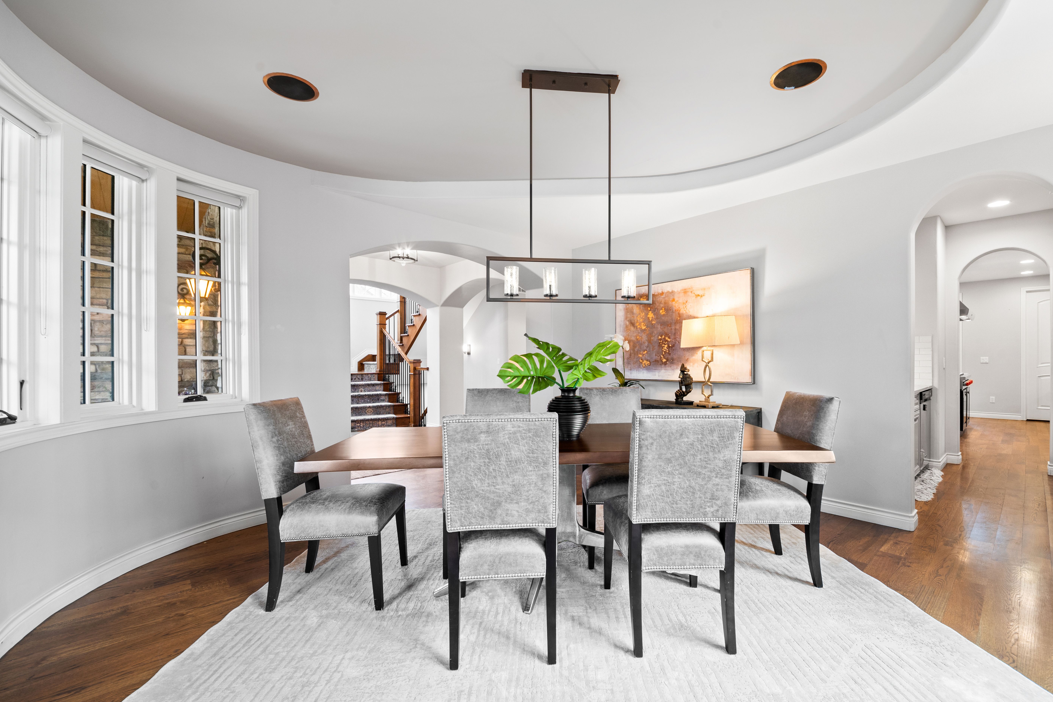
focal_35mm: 15
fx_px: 439
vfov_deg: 77.3
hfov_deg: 100.3
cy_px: 361
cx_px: 554
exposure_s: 1.3
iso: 400
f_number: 9
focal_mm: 14
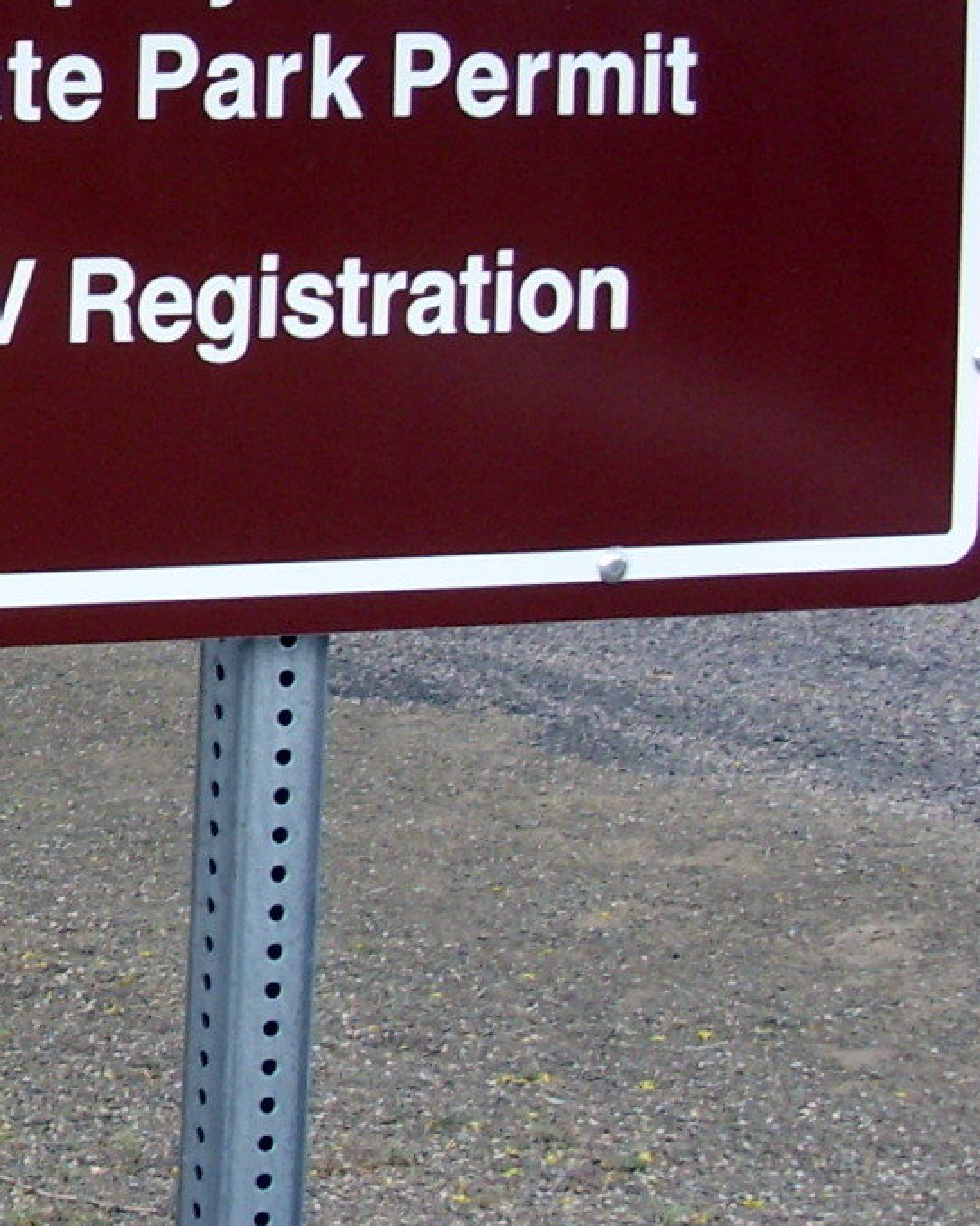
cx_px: -1034
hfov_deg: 10.1
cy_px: 354
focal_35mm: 141
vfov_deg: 13.6
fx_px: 5115
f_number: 2.8
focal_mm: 6.3
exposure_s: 1/40
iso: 50
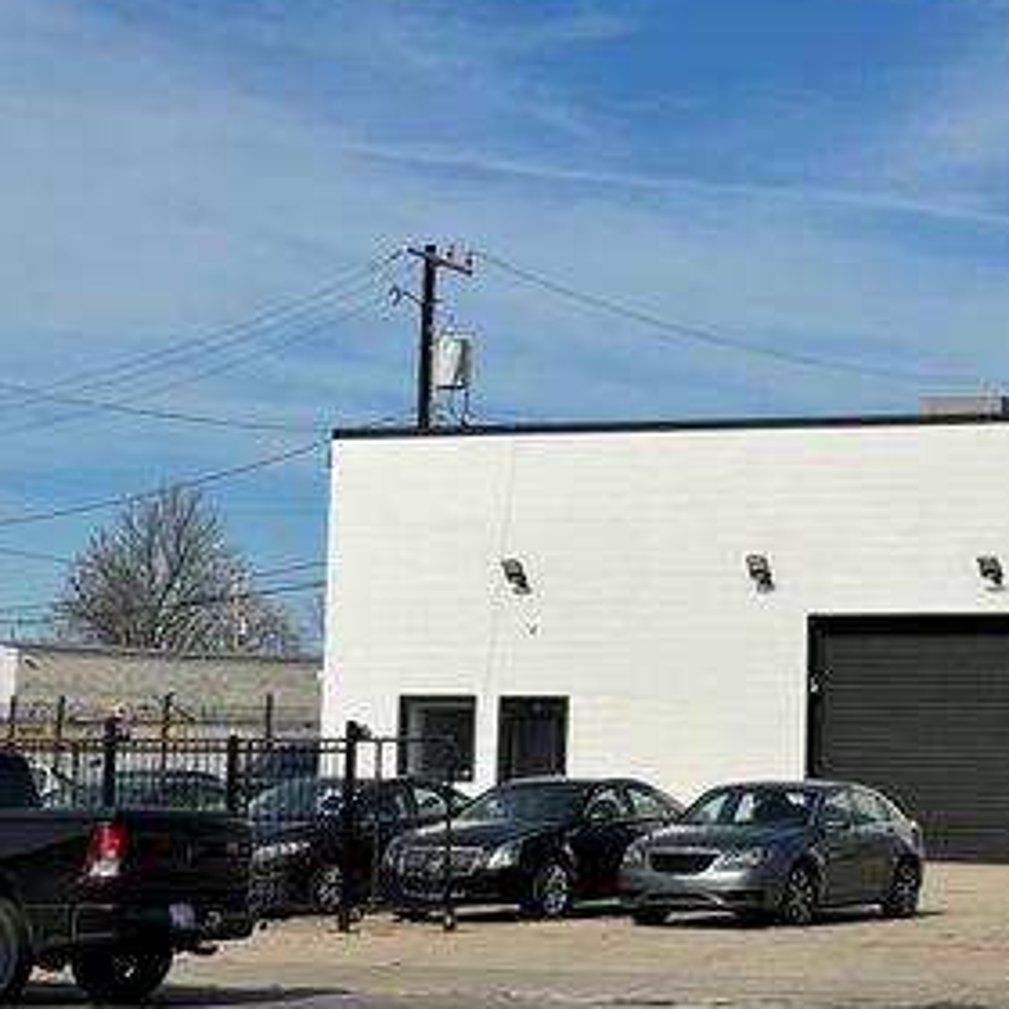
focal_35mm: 101
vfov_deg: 17.2
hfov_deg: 17.0
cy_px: 564
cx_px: 897
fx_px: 3331
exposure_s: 1/3125
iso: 20
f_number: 2.2
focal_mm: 7.5
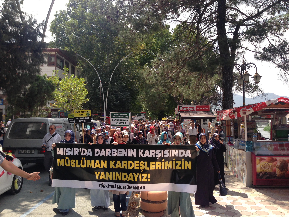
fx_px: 276
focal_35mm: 33
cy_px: 108
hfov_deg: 55.4
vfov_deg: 42.9
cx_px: 144
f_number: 2.4
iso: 50
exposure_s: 1/834
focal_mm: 4.13
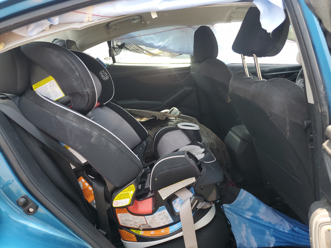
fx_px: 249
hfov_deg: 67.3
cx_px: 166
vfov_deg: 53.1
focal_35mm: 26
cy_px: 124
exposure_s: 1/286
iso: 50
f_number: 1.5
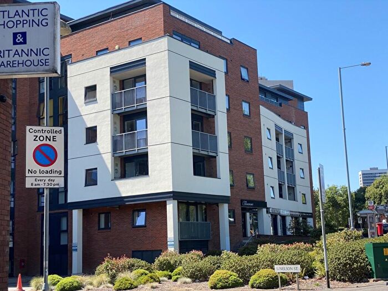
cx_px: 194
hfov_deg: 36.8
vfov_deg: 28.0
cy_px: 146
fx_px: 583
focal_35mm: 52
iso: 20
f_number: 2
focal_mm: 6
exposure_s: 1/813
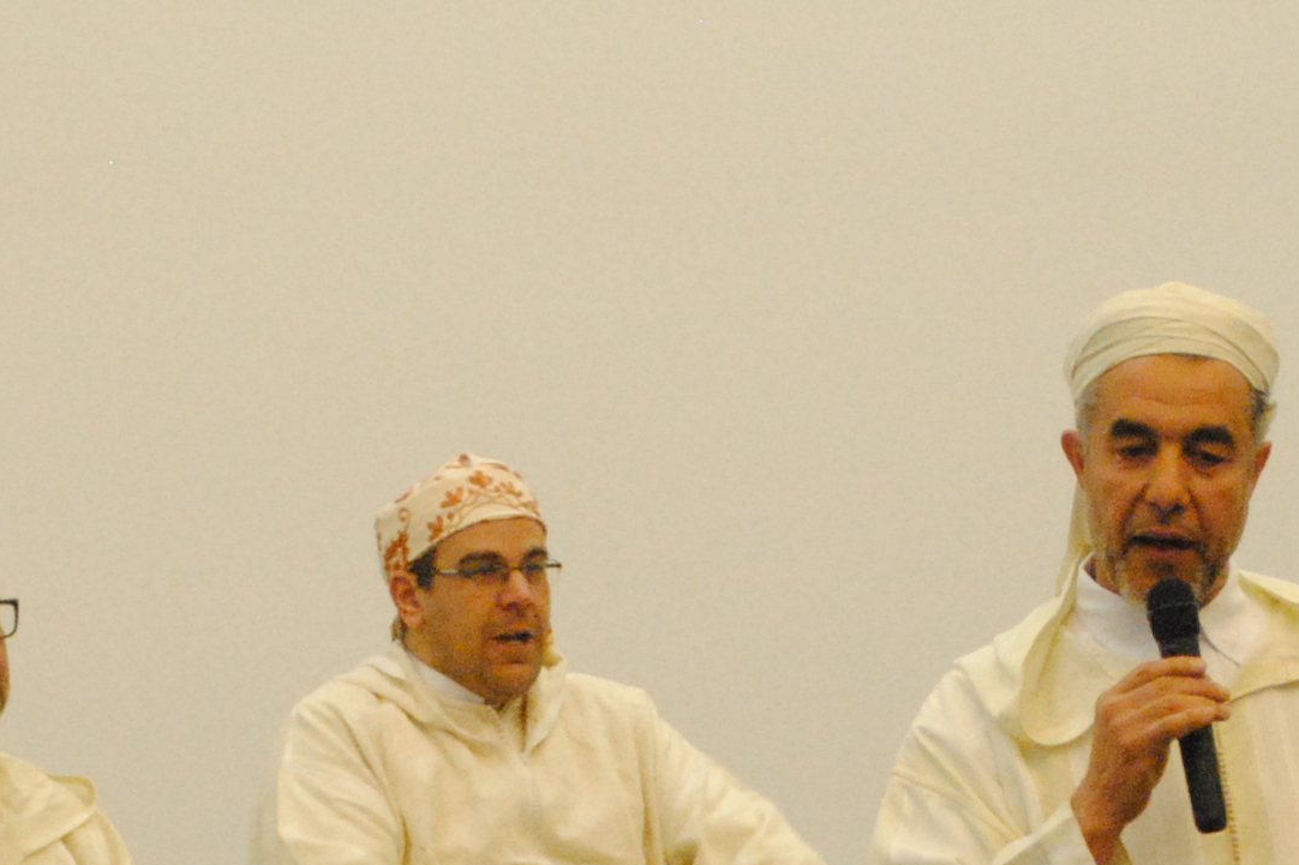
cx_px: 675
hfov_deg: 9.6
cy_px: 1017
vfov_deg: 6.4
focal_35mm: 215
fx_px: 7756
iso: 1400
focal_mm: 40
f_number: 5.3
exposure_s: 1/30
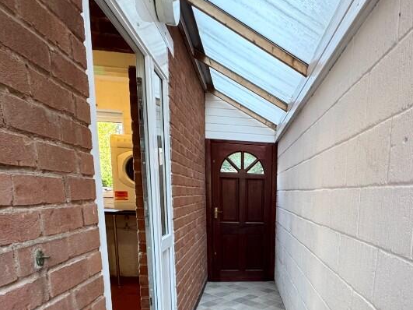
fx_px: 322
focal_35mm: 27
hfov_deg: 62.4
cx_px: 298
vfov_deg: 47.8
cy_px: 259
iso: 320
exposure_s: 1/100
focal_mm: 2.22
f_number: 2.2
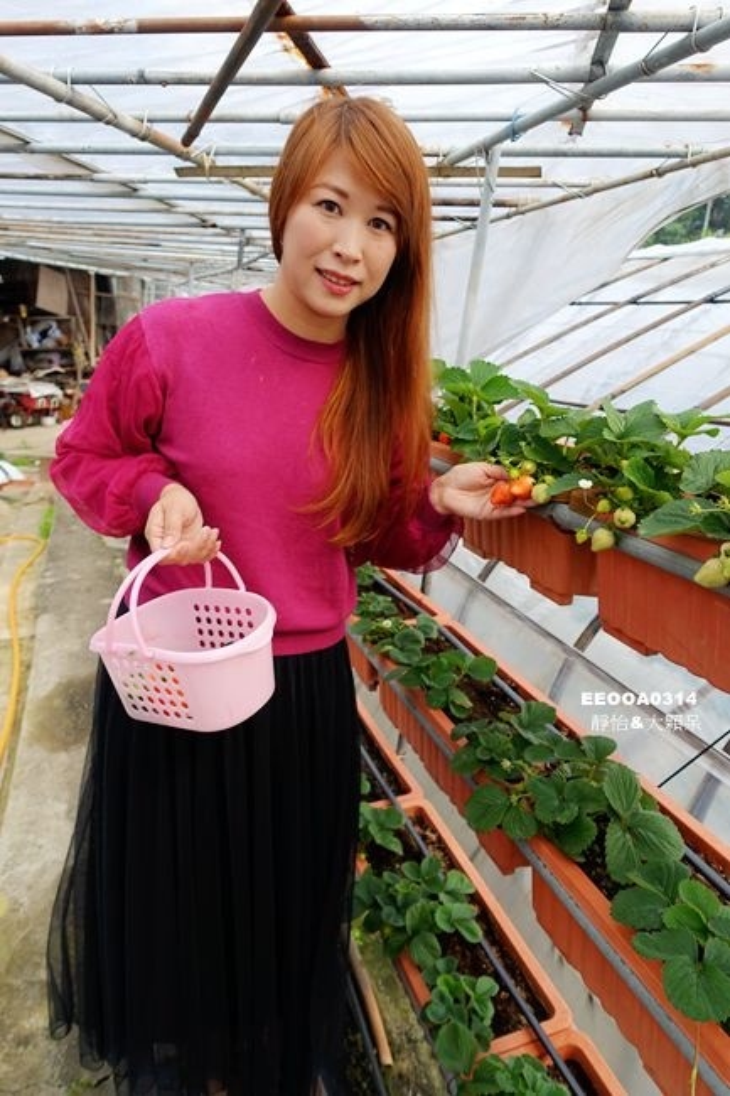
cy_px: 548
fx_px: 730
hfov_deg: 53.1
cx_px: 365
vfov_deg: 73.8
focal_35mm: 24
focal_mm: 8.8
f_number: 2.8
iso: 125
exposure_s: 1/640
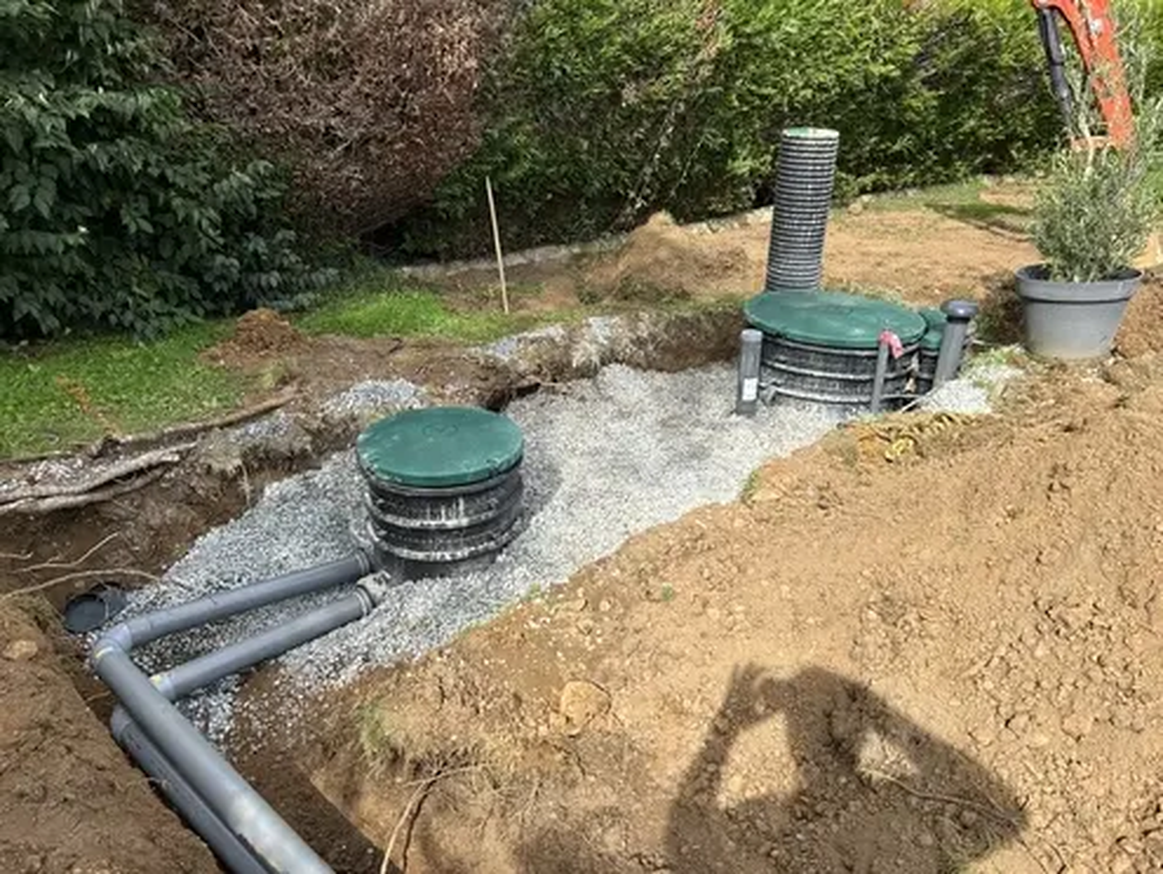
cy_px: 437
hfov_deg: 67.3
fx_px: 874
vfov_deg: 53.1
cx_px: 582
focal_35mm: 26
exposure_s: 1/1621
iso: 50
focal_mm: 5.7
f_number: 1.5
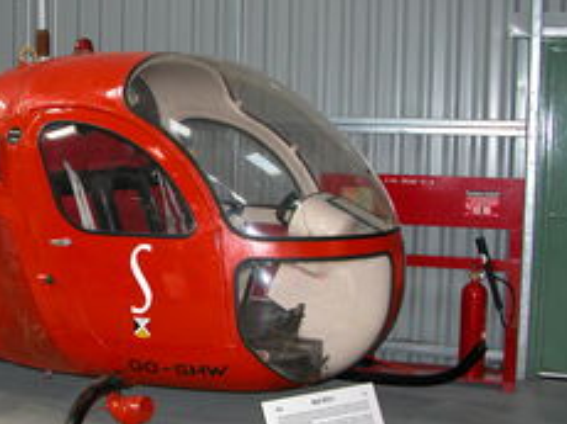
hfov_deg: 30.7
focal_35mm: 61
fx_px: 998
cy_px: 205
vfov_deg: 24.0
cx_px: 91
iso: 200
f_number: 2.8
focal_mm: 8.9
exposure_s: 1/60
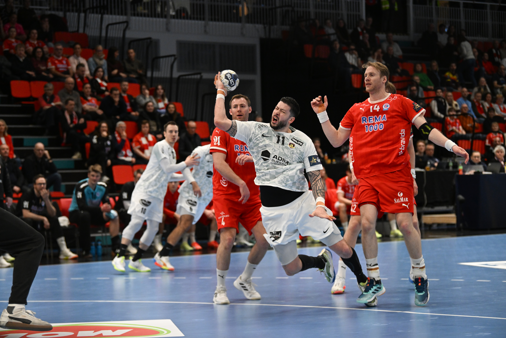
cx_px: 253
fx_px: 1434
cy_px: 169
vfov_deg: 13.4
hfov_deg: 20.0
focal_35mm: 102
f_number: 3.5
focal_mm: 102
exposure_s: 1/1000
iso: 3200
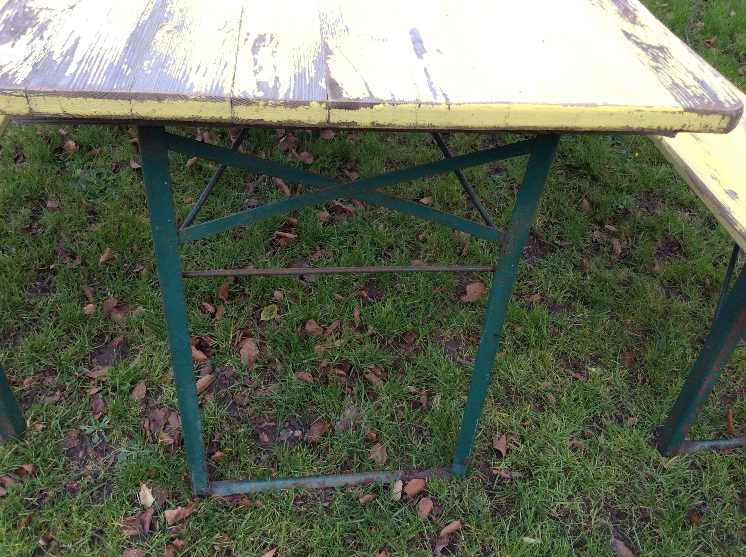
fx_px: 689
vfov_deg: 44.1
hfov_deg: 56.9
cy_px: 278
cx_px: 373
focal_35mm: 32
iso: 32
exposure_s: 1/109
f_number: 2.4
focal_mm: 3.3
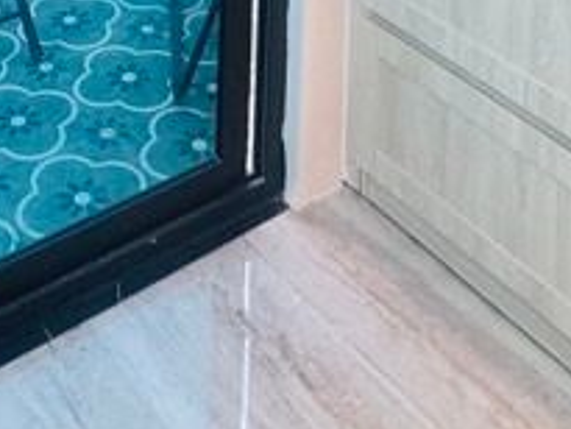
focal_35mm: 70
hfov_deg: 27.7
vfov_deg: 14.4
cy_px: -585
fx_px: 1155
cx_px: 223
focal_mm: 2.22
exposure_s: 1/50
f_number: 2.2
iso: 200
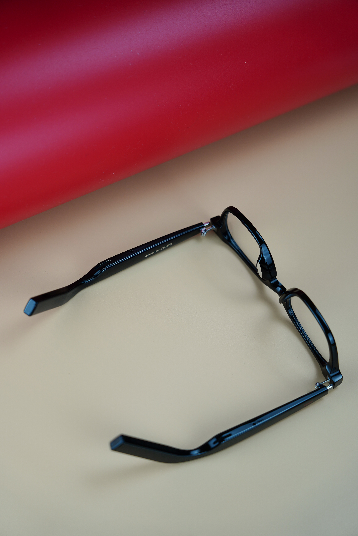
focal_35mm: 84
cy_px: 268
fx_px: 1253
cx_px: 179
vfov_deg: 24.2
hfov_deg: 16.3
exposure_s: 1/100
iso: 160
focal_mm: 84
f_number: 4
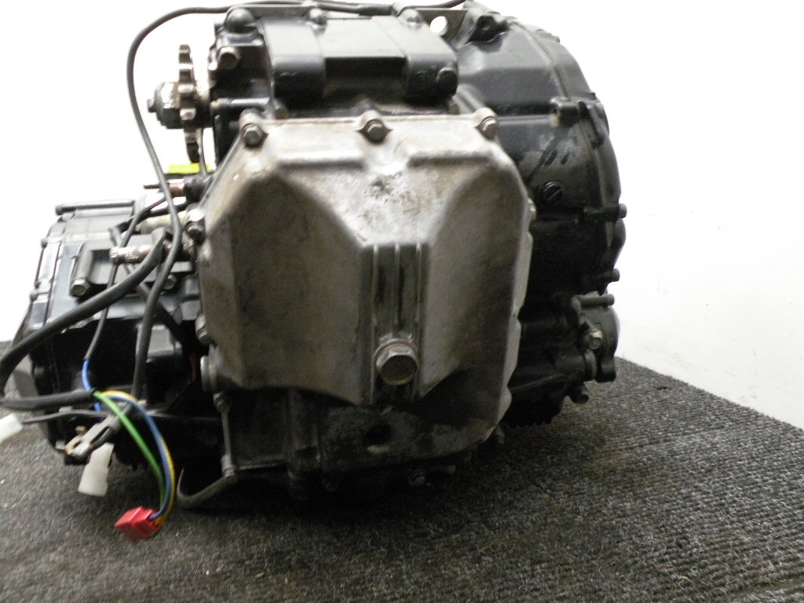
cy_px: 302
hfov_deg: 55.4
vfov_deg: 42.9
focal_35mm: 33
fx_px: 766
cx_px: 402
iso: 400
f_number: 3.2
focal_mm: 5.8
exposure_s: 1/37.1
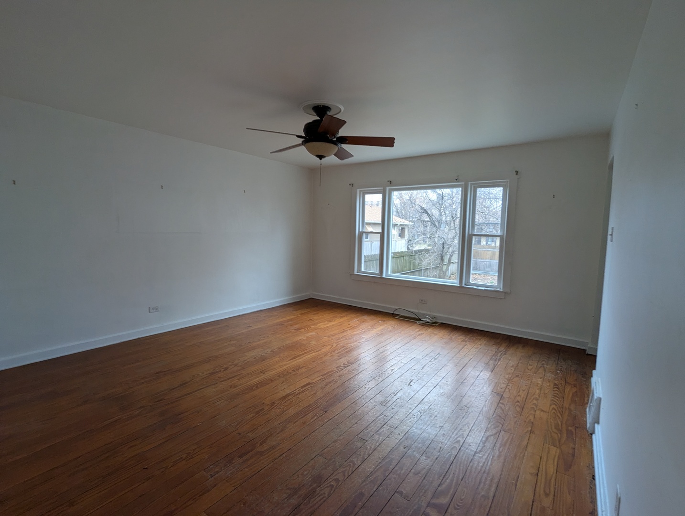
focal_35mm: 16
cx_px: 342
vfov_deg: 78.3
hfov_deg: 94.4
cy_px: 258
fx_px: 317
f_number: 2.2
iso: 50
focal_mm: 2.35
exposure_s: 1/40
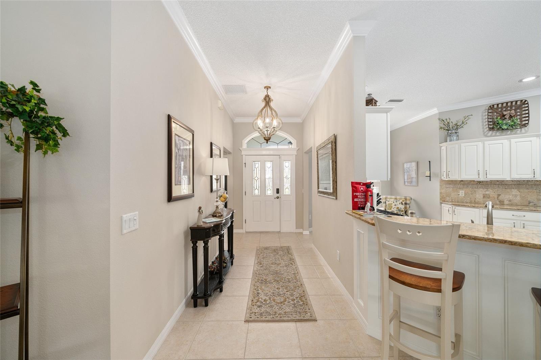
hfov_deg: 104.3
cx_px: 270
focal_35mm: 14
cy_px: 180
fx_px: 210
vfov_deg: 81.2
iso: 500
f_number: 8
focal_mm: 14
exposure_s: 1/25
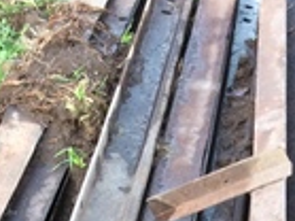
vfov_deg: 9.3
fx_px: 1294
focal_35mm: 152
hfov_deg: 13.0
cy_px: 390
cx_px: 129
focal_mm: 3.3
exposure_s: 1/100
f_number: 2.4
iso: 50
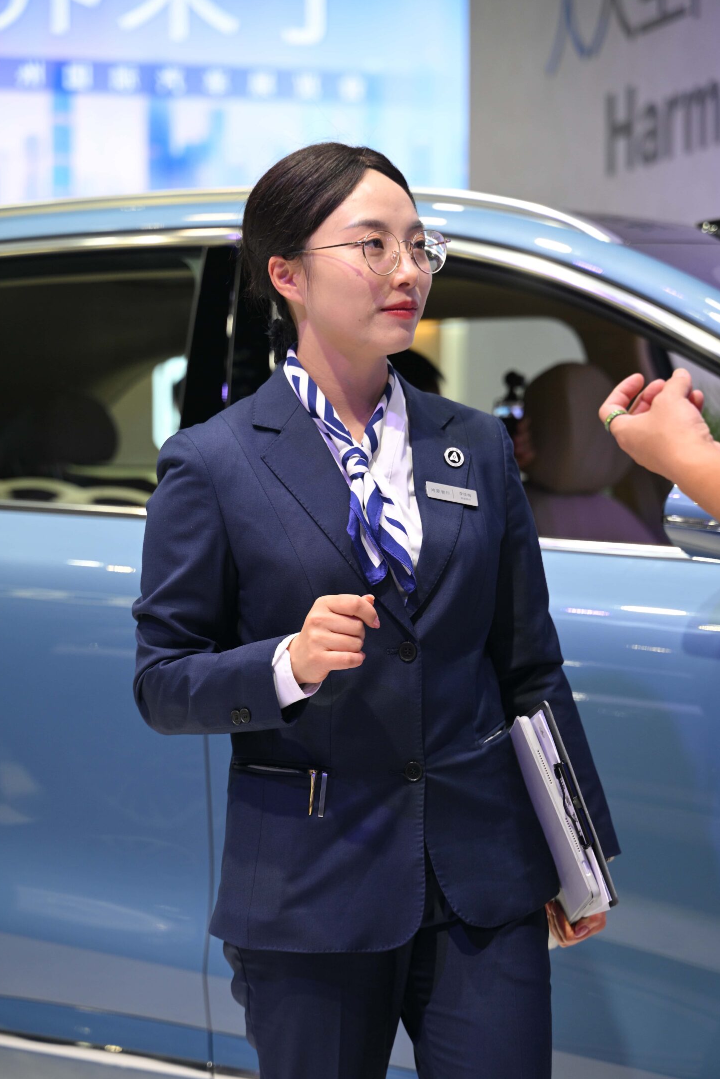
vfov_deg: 22.8
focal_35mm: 89
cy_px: 619
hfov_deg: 15.4
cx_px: 382
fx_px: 2670
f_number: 3.5
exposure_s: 1/200
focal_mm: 75
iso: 400
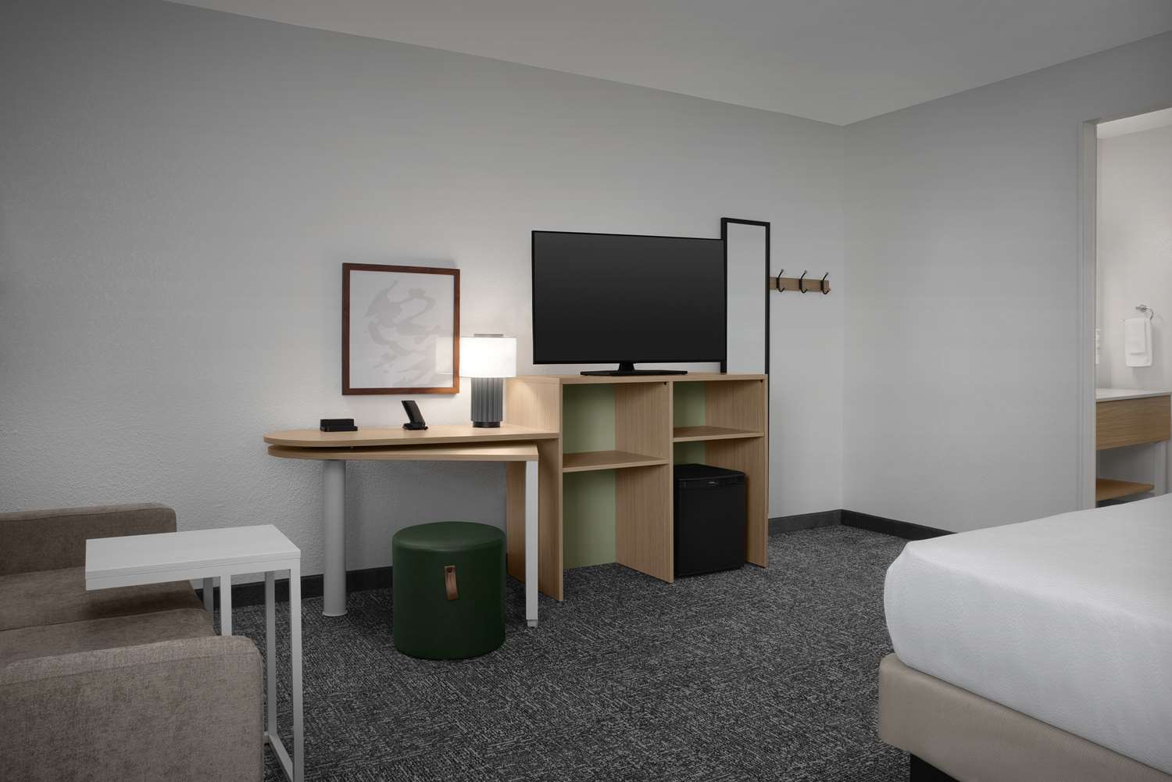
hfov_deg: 67.4
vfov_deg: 48.0
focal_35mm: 27
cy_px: 391
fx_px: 879
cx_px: 586
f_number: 11
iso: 400
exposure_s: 1/13
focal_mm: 27
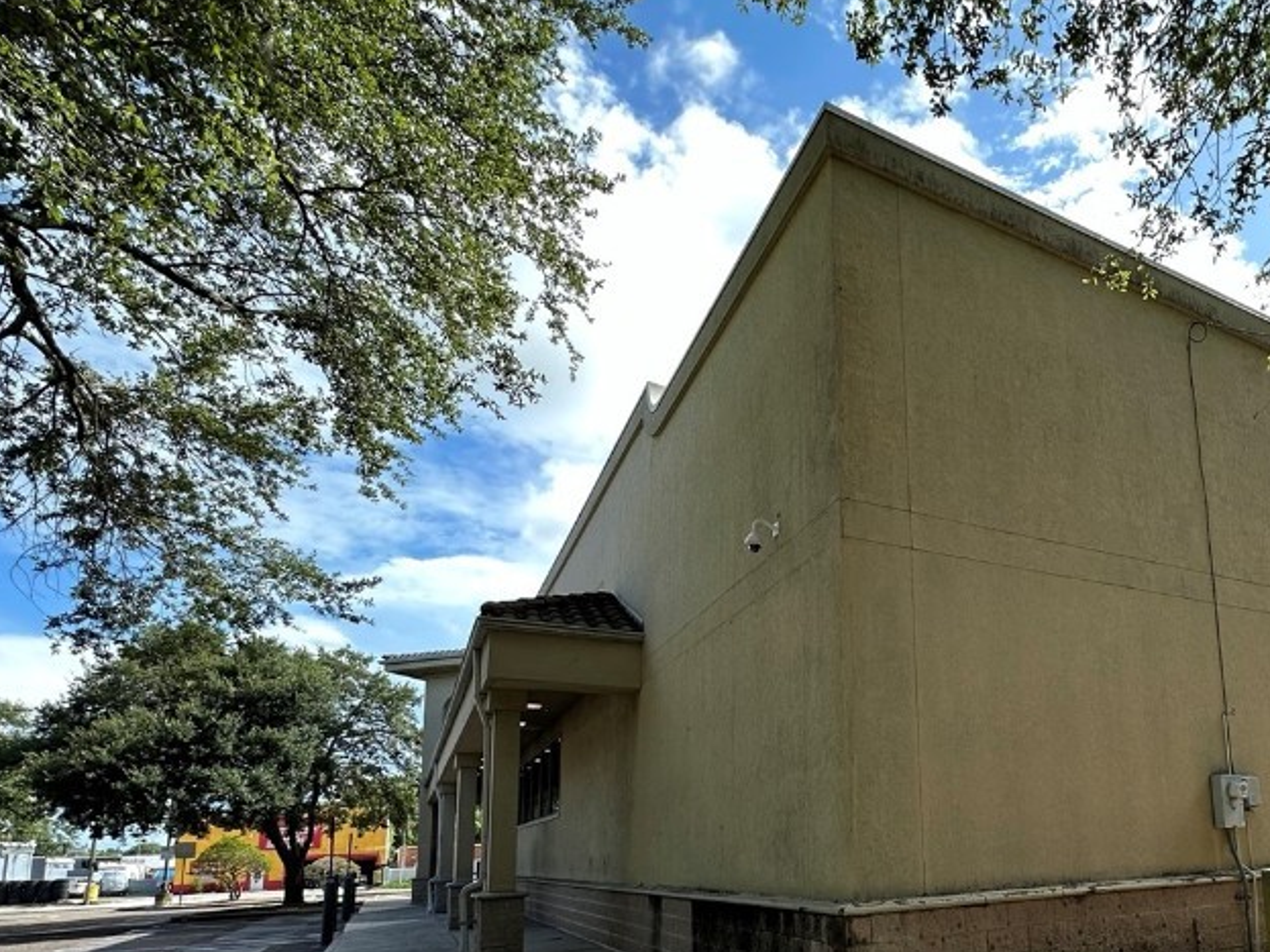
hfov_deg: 69.8
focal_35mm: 23
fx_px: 844
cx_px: 928
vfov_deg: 55.9
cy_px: 718
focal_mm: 2.22
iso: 40
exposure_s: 1/479
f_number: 2.2
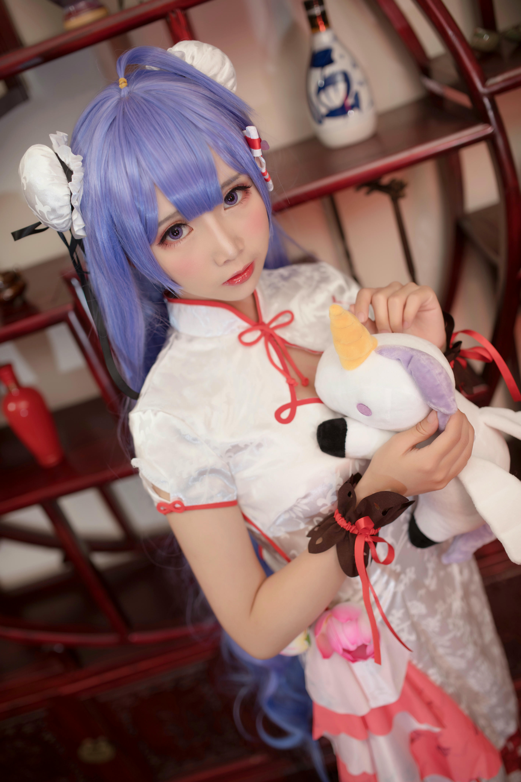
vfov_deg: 54.4
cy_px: 391
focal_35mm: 35
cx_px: 260
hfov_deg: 37.9
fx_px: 760
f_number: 2
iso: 100
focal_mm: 35
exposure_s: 1/125
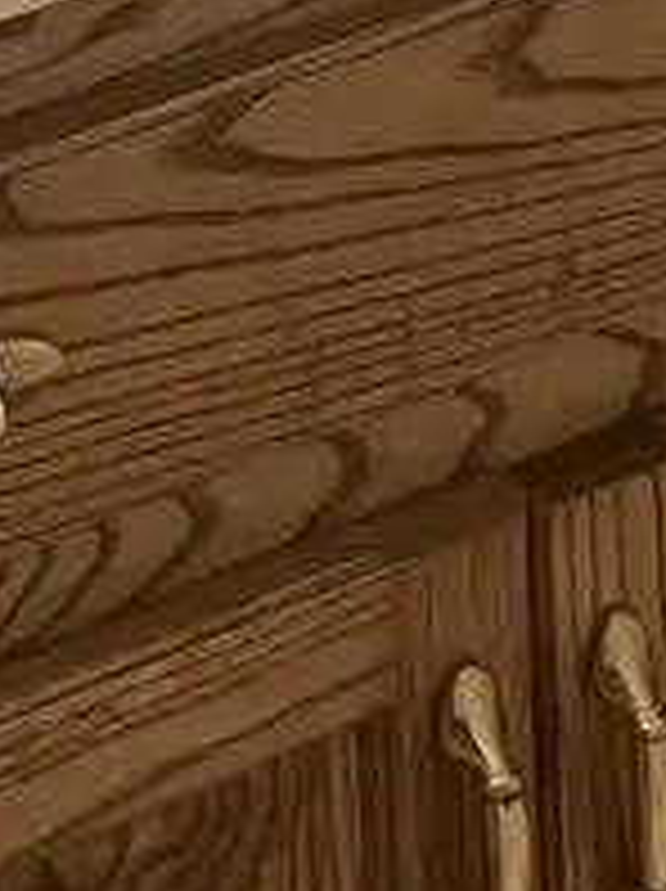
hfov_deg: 8.7
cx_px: 68
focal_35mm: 170
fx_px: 4370
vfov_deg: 10.2
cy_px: -1210
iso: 160
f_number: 1.8
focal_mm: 3.99
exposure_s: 1/60
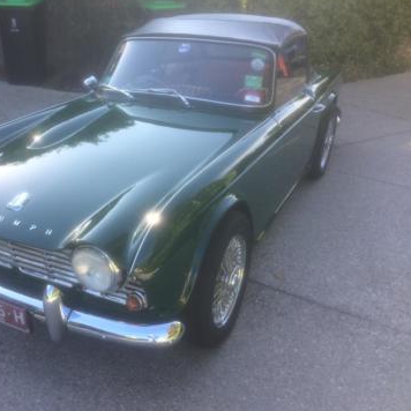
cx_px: 129
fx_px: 484
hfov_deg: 45.2
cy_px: 206
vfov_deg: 46.0
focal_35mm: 36
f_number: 2.2
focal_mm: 4.15
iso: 32
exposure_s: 1/182
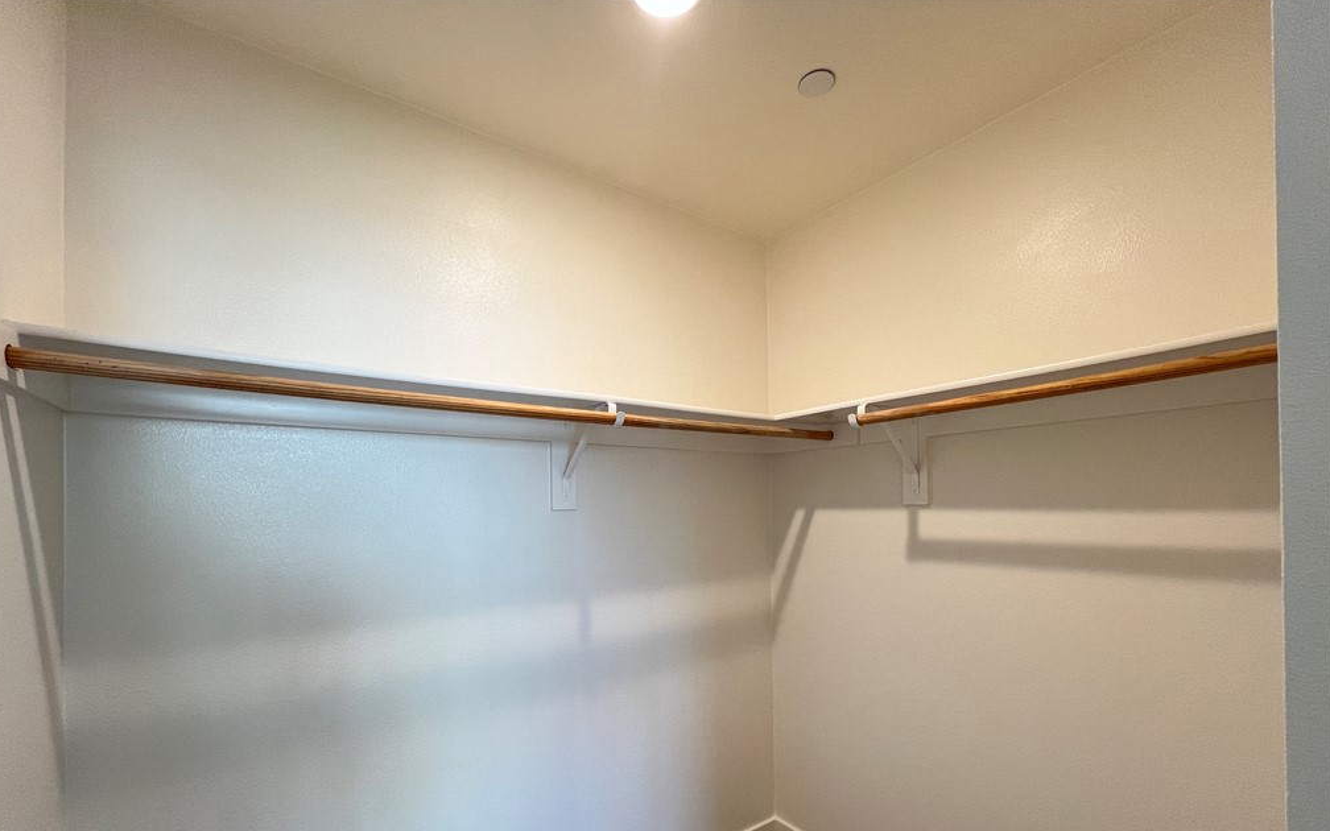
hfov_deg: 105.3
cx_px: 658
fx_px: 507
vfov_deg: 77.6
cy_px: 504
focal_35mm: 14
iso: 160
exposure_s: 1/120
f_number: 1.8
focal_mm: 1.57
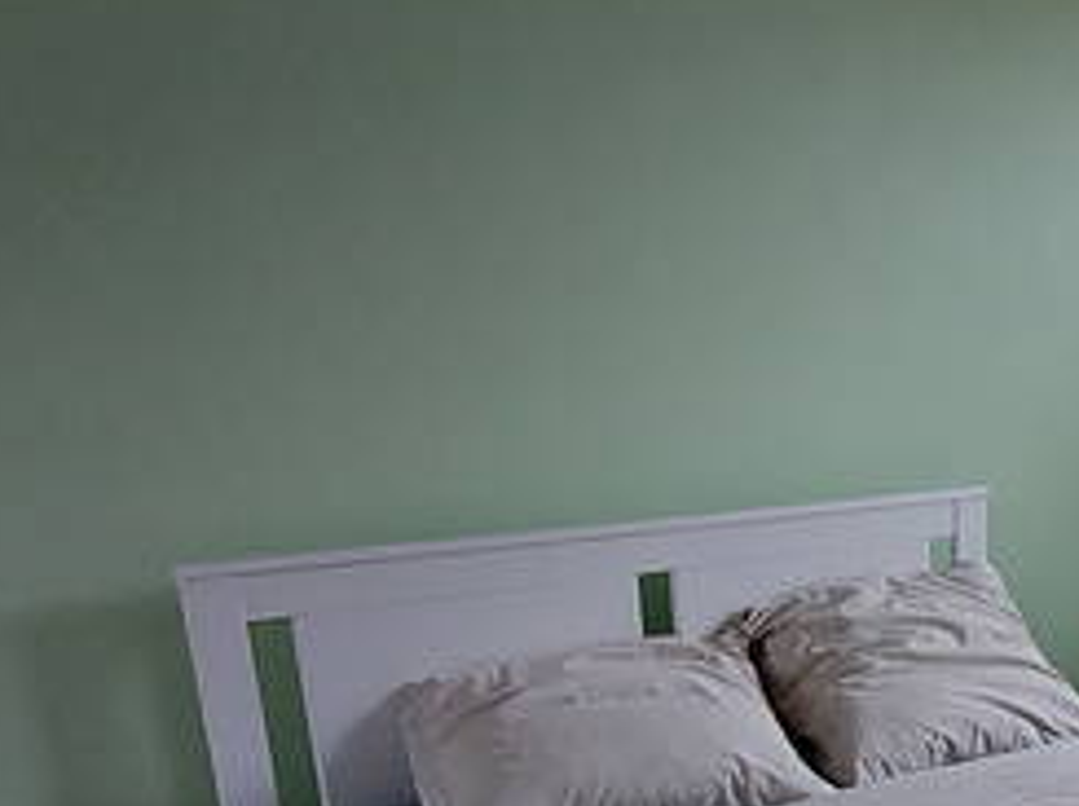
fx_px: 1307
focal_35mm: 42
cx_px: 1141
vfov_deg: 32.6
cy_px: 718
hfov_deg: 38.4
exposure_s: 1/50
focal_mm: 1.74
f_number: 2.2
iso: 125
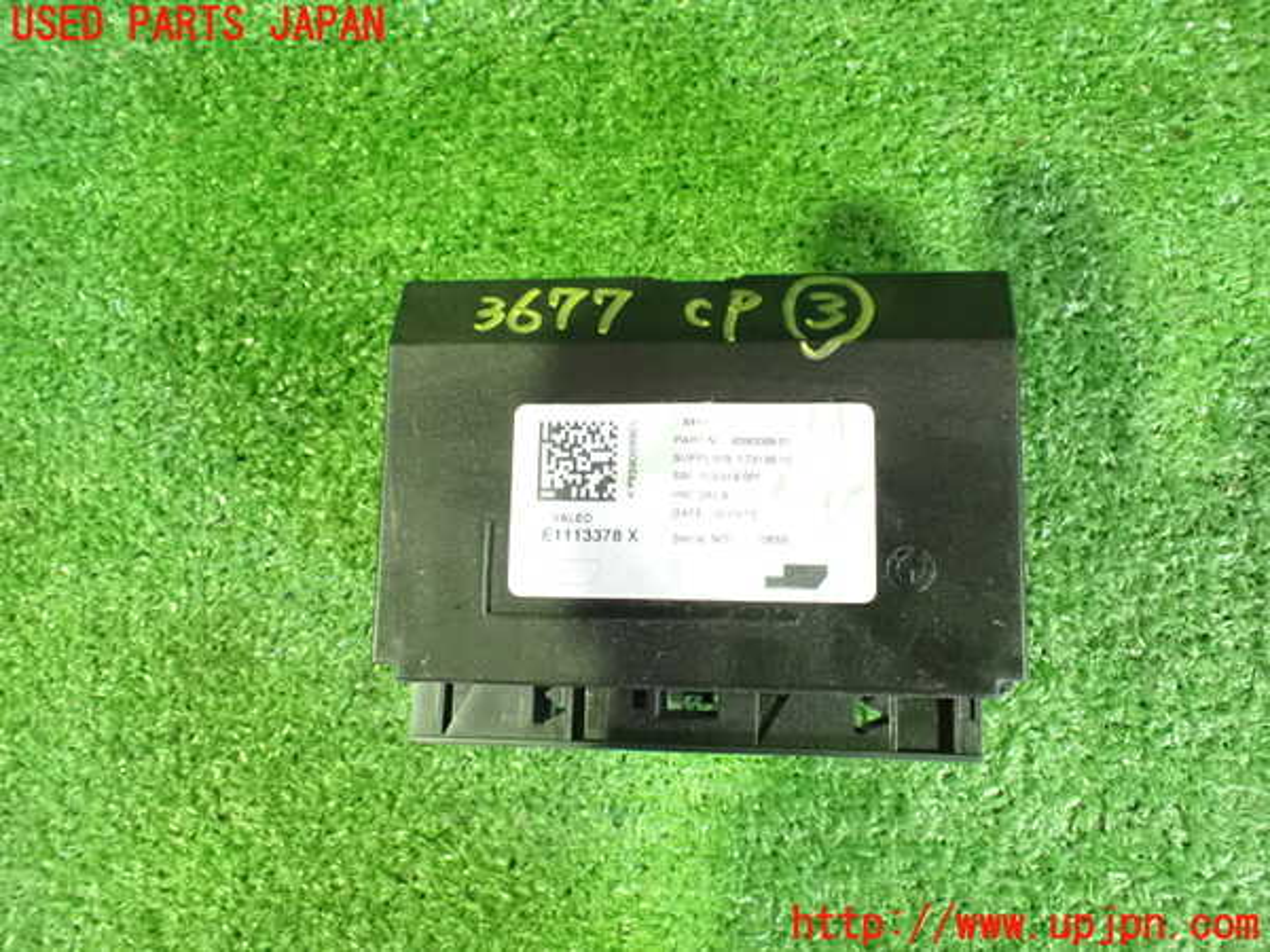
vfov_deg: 46.8
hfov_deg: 60.0
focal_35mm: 30
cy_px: 476
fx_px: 1101
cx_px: 635
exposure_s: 1/25
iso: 1600
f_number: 2.3
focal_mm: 5.4
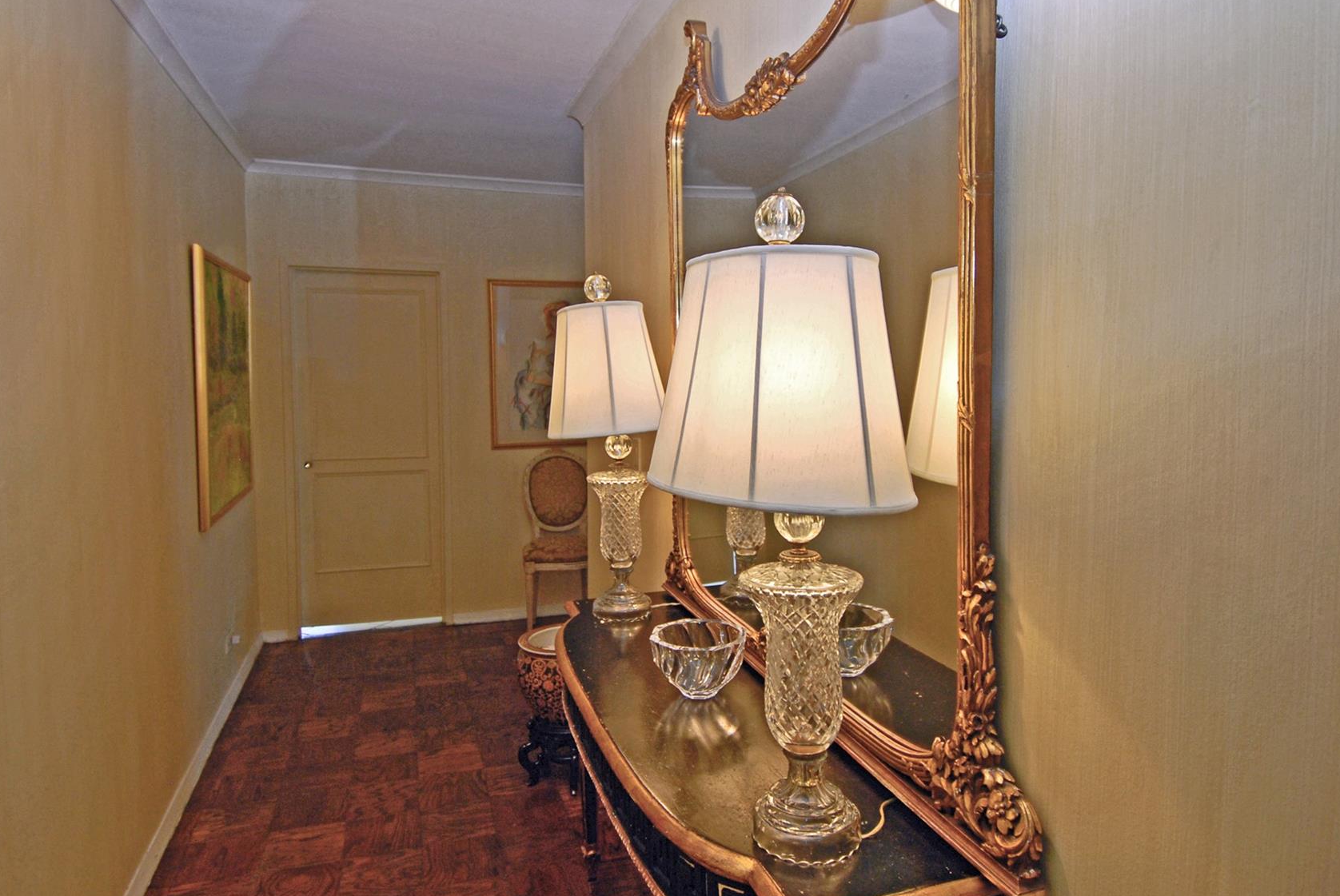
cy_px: 416
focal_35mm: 22
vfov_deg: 57.3
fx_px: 820
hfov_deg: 78.5
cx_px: 672
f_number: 4
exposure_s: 1/60
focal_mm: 12
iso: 200
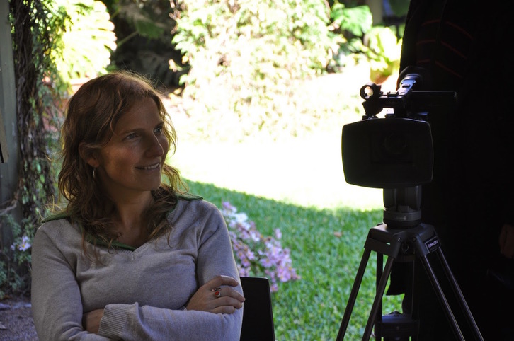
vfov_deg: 13.8
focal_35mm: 99
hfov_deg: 20.6
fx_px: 1412
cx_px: 257
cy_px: 170
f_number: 5.3
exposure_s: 1/100
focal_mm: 66
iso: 400
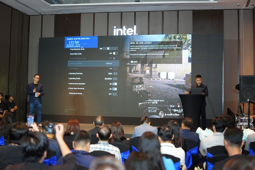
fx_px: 368
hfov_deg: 38.2
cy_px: 85
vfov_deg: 26.0
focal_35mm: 52
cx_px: 128
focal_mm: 52
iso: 1000
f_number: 2
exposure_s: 1/200
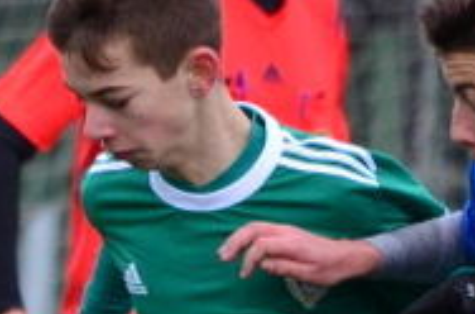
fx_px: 32823
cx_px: 371
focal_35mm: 2496
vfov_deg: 0.5
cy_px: 538
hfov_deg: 0.8
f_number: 5.6
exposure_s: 1/1000
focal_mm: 260
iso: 800
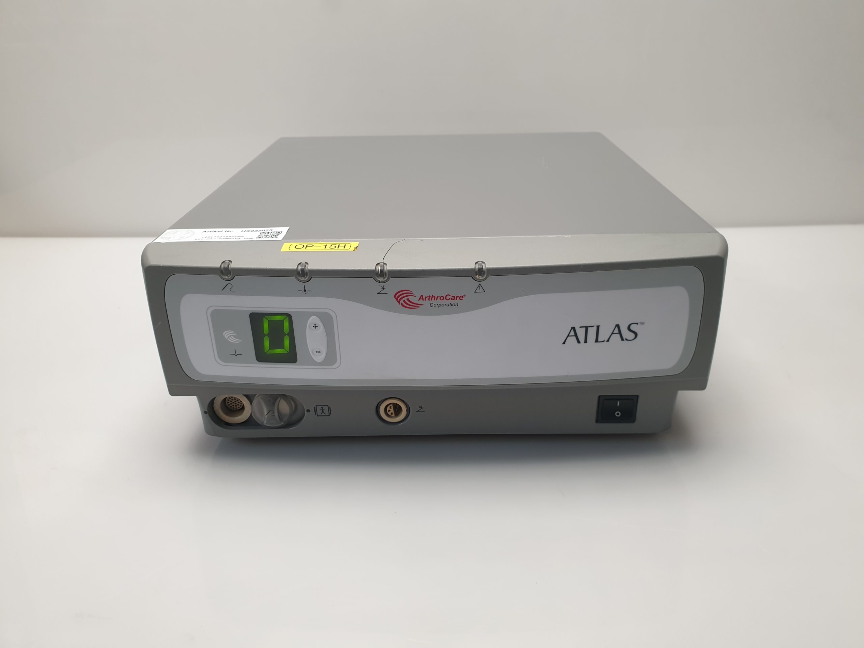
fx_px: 649
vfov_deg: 53.1
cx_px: 432
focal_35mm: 26
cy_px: 324
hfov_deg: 67.3
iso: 80
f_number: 2.4
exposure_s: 1/50
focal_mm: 4.3
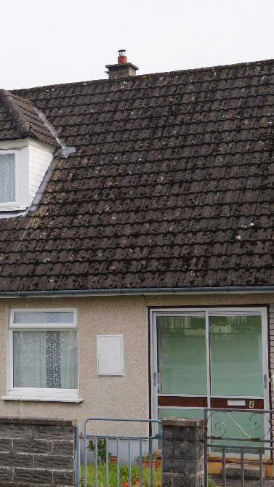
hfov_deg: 16.4
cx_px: -7
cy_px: 241
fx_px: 930
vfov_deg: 29.3
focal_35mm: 72
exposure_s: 1/80
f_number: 9
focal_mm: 30
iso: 100
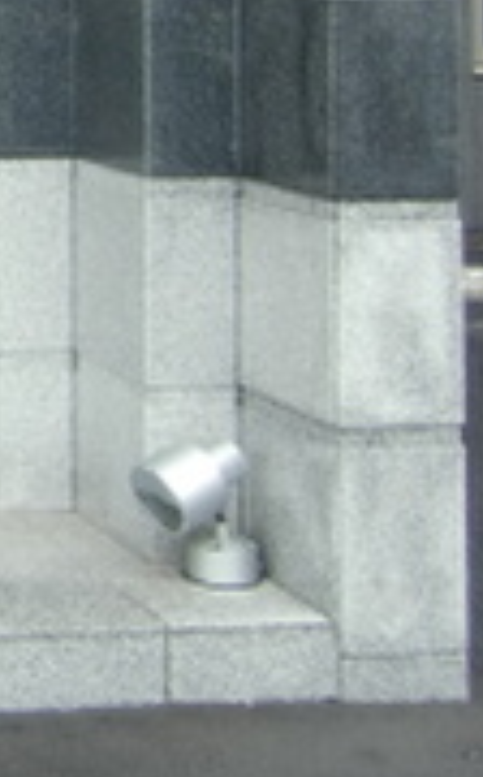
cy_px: -162
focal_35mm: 99
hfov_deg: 11.2
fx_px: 2092
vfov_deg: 19.7
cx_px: -638
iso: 64
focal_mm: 4.3
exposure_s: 1/100
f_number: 3.2
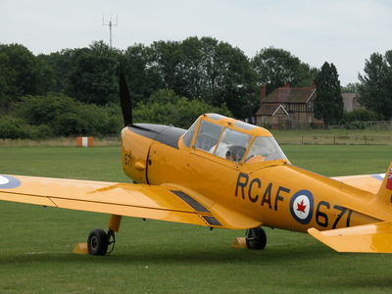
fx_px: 1540
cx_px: 196
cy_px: 147
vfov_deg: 10.9
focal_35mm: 136
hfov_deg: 14.5
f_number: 5.4
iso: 100
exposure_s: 1/390
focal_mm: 34.7
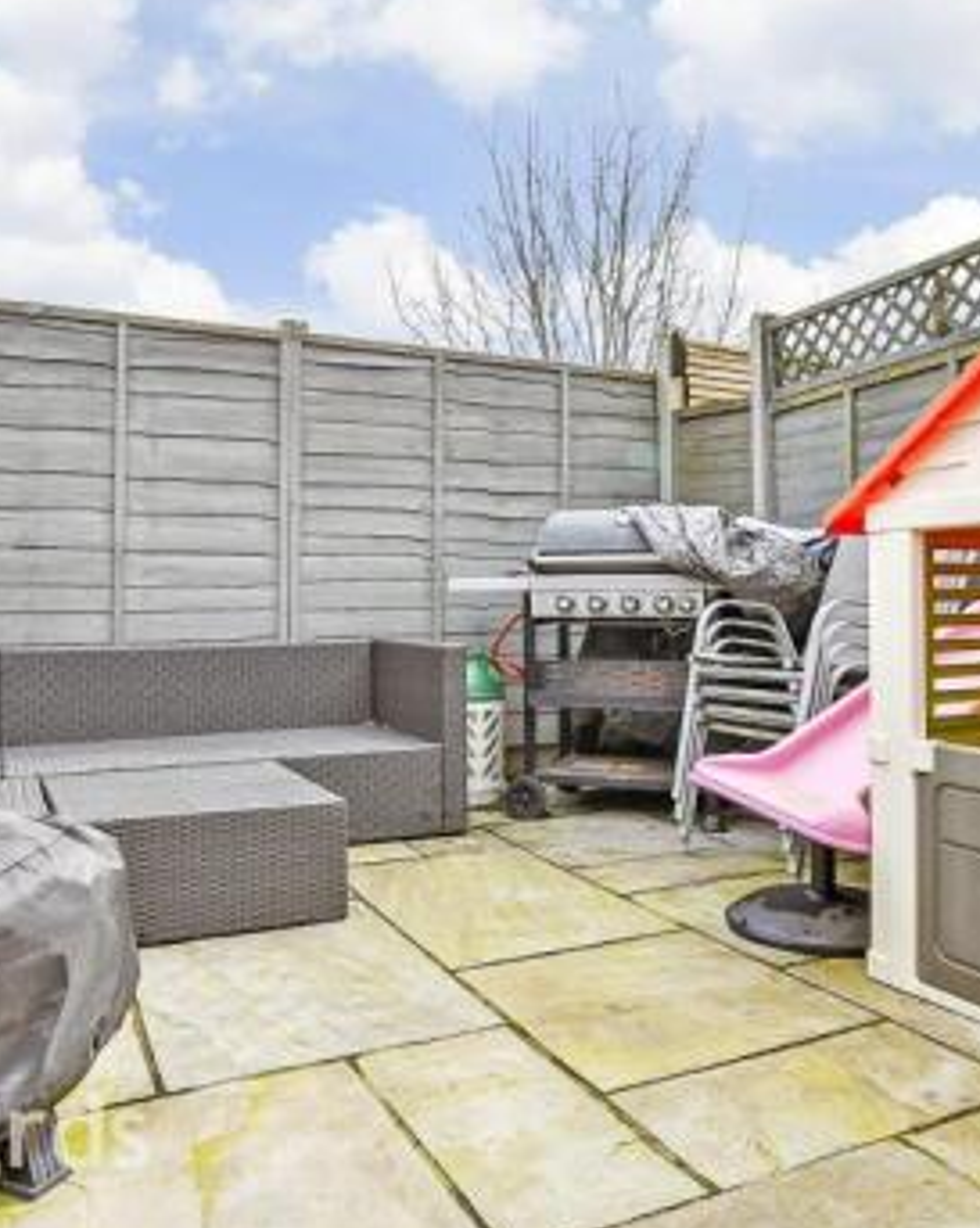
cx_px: 515
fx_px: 1634
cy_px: 594
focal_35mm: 45
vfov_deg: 41.2
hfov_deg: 33.4
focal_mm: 17
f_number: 8
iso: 160
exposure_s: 1/200
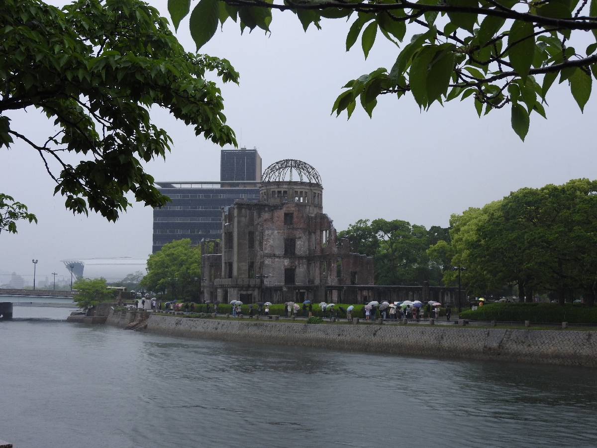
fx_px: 862
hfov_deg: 38.2
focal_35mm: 50
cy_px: 224
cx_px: 298
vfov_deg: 29.1
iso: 100
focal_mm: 9
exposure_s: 1/400
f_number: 4
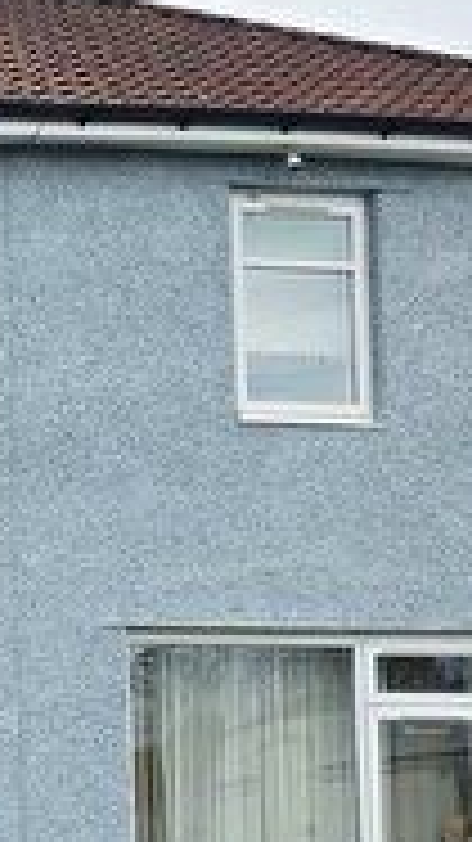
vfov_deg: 22.4
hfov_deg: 10.7
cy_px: 682
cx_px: -719
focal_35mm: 94
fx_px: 2094
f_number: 1.7
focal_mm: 6.3
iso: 80
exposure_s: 1/1780
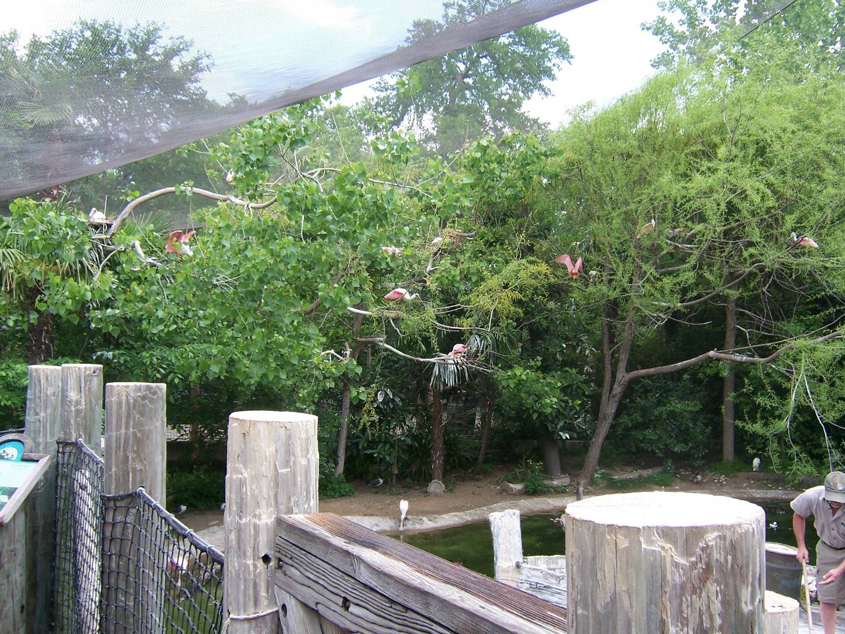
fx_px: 830
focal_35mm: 34
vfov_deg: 41.8
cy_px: 325
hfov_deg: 53.9
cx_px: 433
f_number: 3.4
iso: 80
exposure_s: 1/180
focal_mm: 5.5
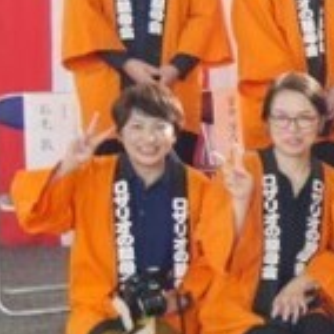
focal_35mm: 127
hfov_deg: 12.2
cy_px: 127
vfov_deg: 13.7
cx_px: 663
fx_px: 1386
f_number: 3.7
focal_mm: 17
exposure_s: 1/25
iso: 200
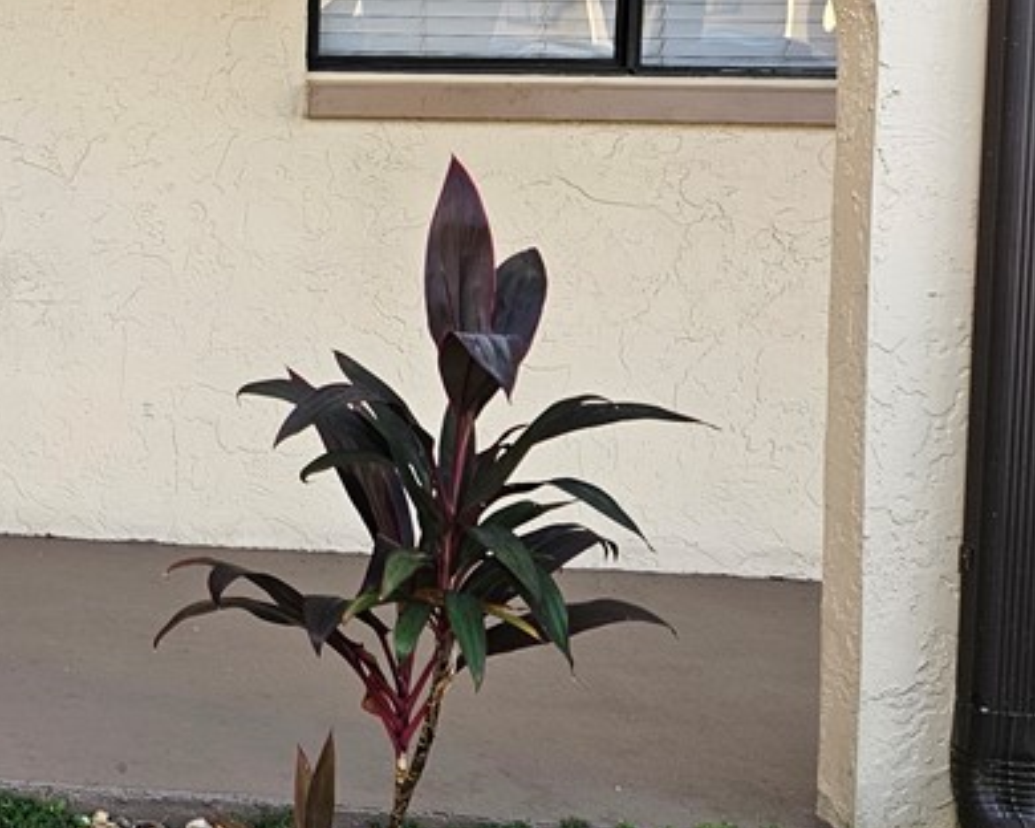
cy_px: 143
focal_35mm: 59
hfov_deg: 27.3
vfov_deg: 25.3
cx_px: -276
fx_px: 1807
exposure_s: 1/233
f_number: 1.8
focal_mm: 5.4
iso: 40
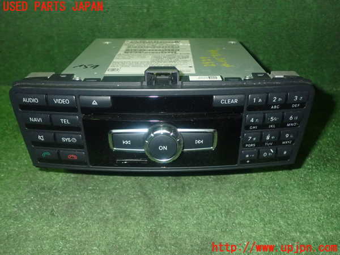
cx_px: 170
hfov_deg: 56.8
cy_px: 128
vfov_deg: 44.2
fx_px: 314
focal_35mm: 32
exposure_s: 1/30
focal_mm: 5.79
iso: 800
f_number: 7.1
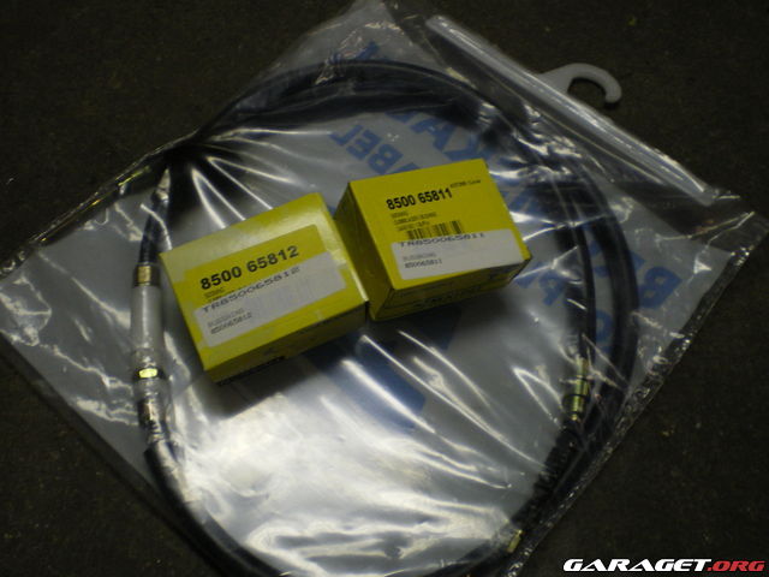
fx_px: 844
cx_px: 384
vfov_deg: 37.7
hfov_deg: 49.0
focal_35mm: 38
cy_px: 288
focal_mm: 6.3
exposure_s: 1/50
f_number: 3.1
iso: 200
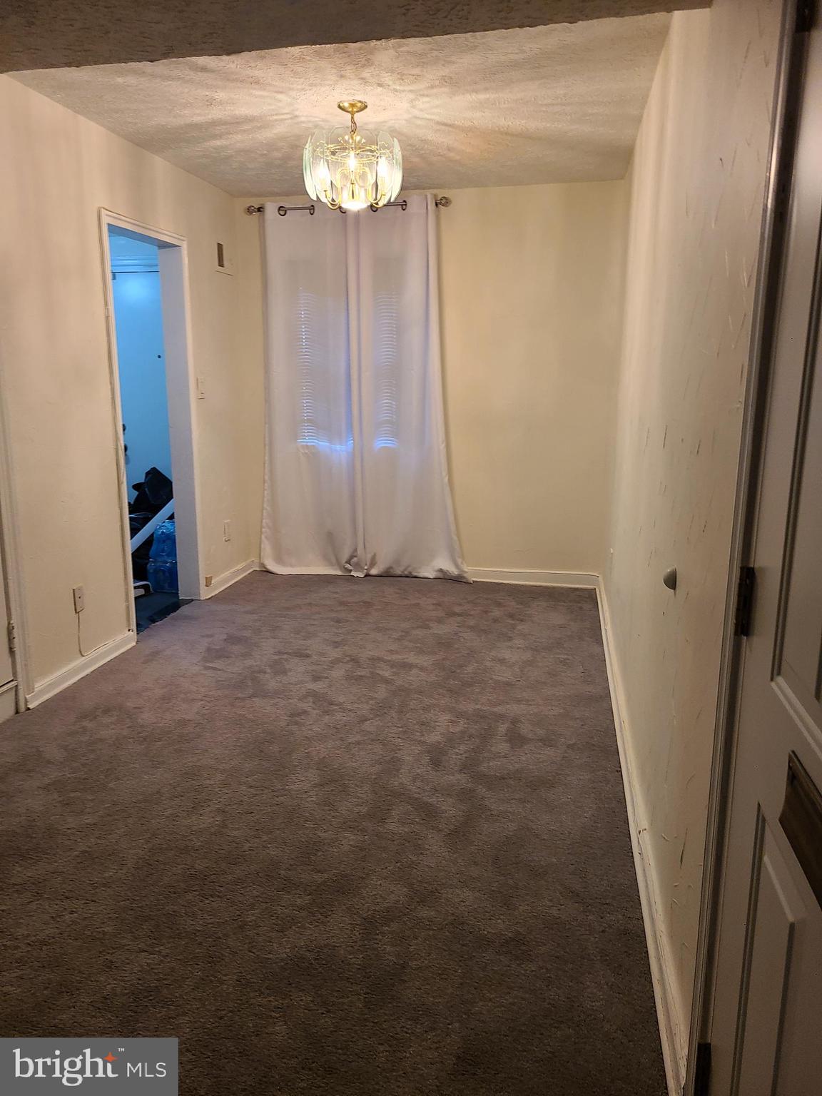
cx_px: 411
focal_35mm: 26
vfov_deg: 67.3
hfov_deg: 53.1
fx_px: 823
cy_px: 548
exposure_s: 1/60
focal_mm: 5.4
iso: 100
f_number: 1.8
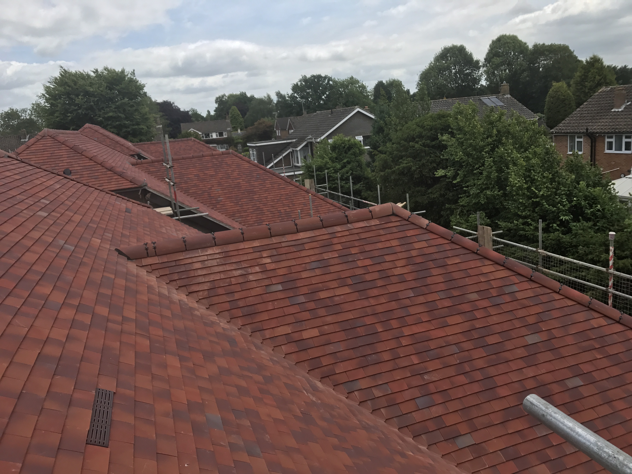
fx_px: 511
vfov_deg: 49.7
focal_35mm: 28
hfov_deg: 63.4
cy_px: 237
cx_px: 316
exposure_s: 1/1880
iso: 20
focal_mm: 3.99
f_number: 1.8
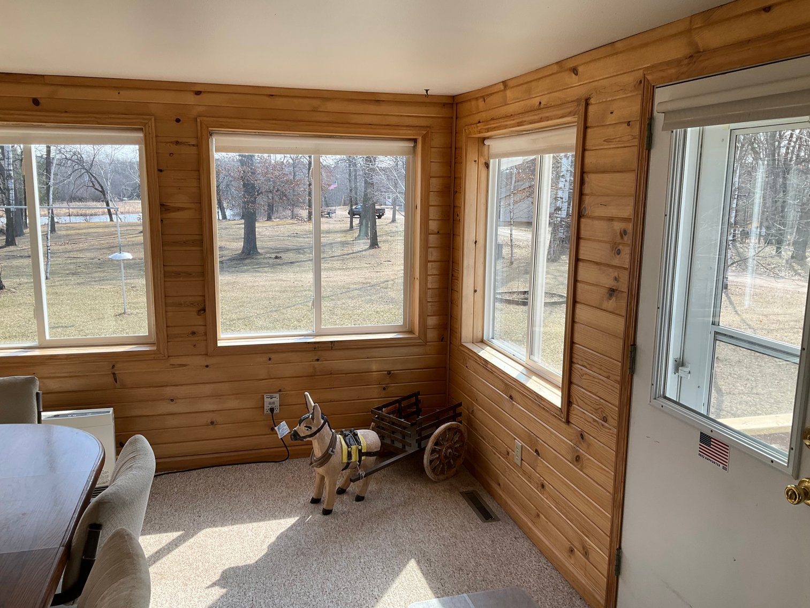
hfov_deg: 61.7
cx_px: 405
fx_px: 679
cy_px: 304
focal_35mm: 29
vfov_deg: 48.2
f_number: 1.8
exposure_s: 1/383
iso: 25
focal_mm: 3
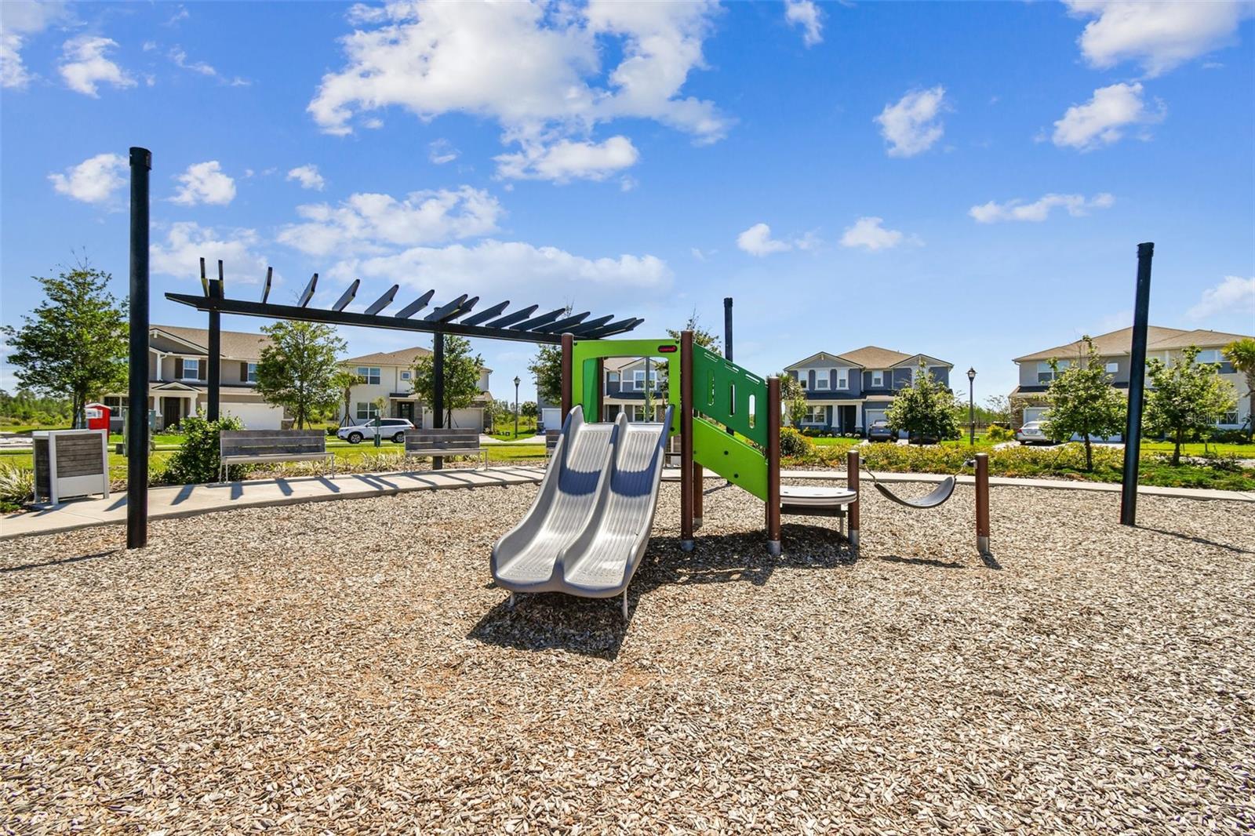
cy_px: 418
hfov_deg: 100.4
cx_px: 628
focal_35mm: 15
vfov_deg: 77.3
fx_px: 523
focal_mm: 10
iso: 100
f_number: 7.1
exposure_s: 1/320
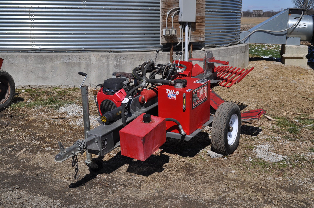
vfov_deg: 28.0
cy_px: 104
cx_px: 157
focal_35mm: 48
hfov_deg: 41.2
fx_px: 418
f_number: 11
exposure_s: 1/500
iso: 200
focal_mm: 32
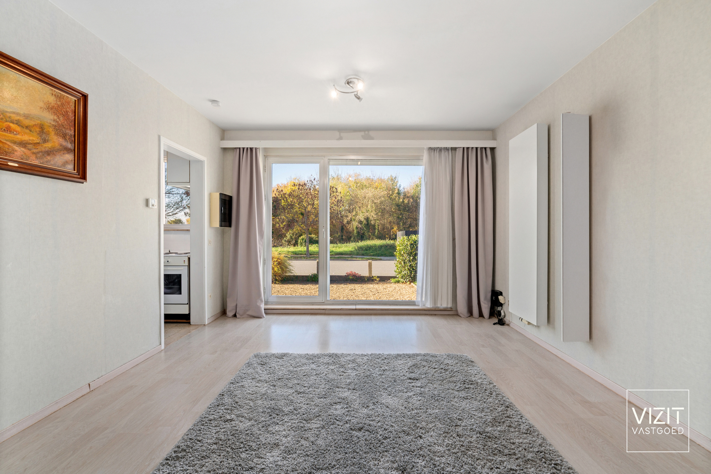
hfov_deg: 96.7
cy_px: 237
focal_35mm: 16
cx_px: 356
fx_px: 316
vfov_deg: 73.8
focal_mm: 16
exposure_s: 1/6
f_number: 11
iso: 250
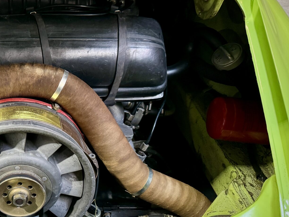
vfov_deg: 29.1
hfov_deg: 35.2
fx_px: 417
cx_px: 12
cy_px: 119
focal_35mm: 50
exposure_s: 1/50
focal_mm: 6.76
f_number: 1.78
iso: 500
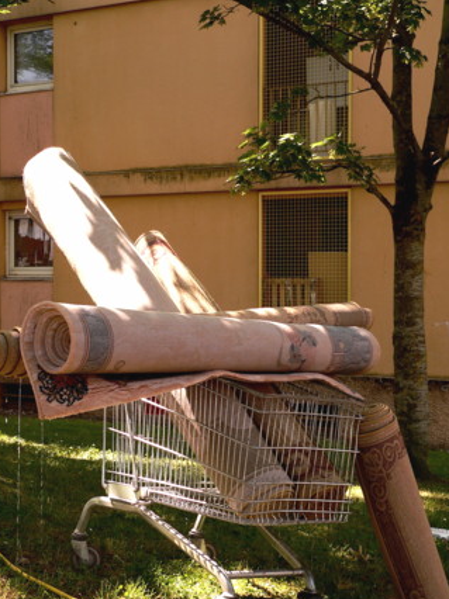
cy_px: 302
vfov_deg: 36.2
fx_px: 918
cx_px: 210
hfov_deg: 27.5
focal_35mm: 53
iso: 80
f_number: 3.3
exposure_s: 1/125
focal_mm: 7.9
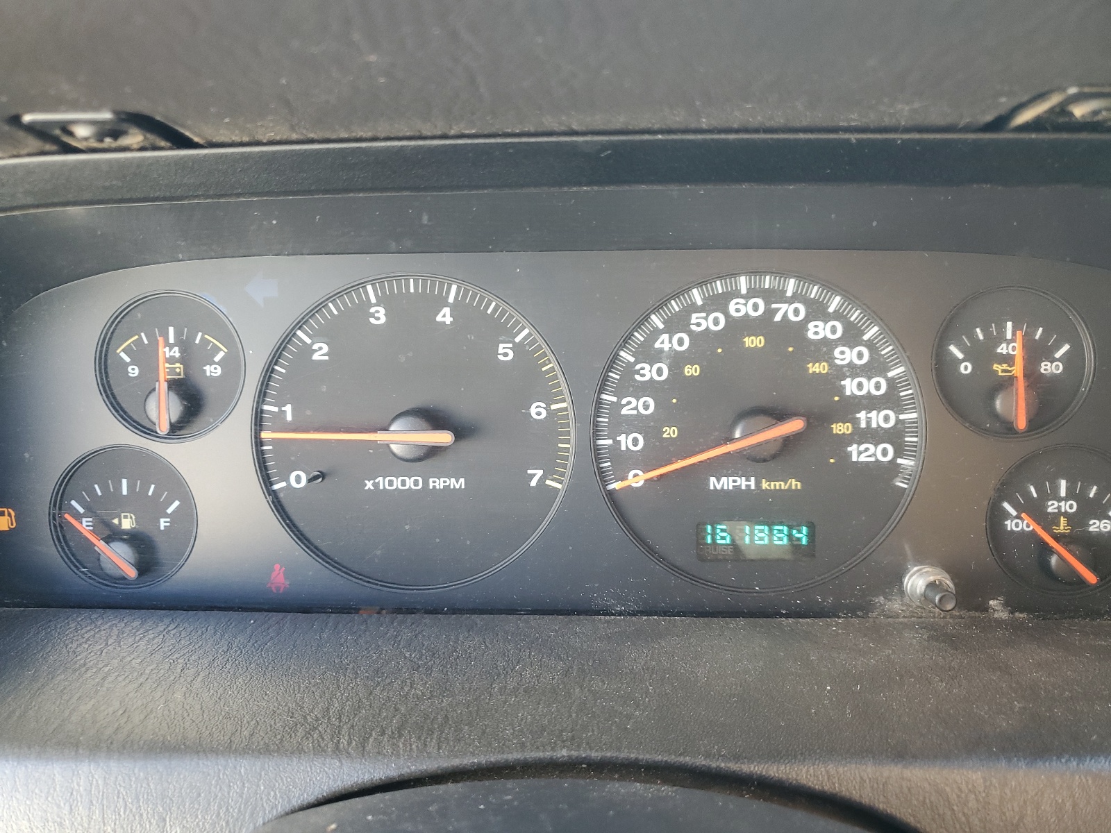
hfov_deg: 67.3
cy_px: 416
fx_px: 834
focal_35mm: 26
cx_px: 556
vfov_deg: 53.1
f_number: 1.5
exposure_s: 1/60.2
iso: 73
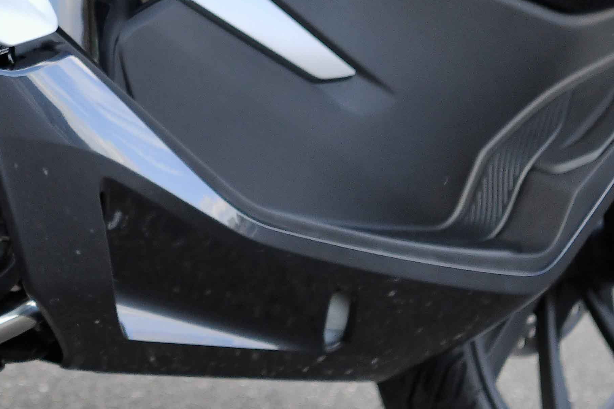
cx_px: -192
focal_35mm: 250
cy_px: -278
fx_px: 4264
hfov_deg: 8.1
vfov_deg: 5.4
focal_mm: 55
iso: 500
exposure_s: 1/2500
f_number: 2.8
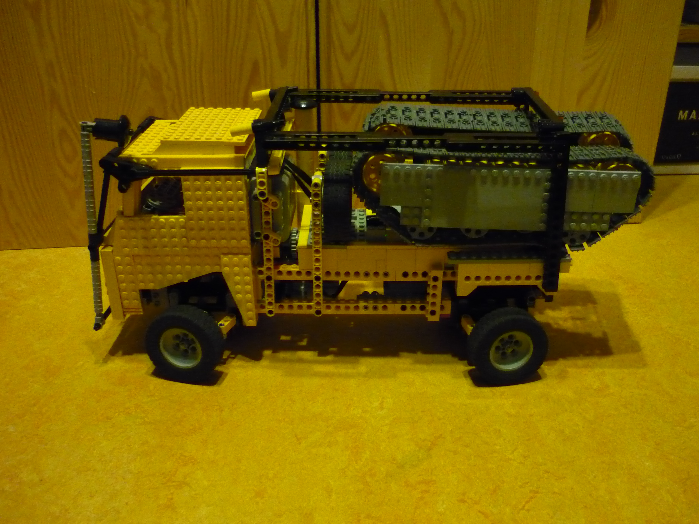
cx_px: 350
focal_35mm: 33
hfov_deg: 55.4
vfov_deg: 42.9
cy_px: 262
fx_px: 666
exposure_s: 1/10
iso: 800
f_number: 2.8
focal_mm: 5.5
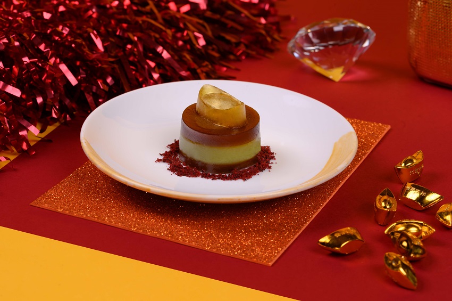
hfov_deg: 19.5
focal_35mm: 105
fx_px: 1317
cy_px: 150
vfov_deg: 13.0
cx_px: 226
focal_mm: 105
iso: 160
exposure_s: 1/60
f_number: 14
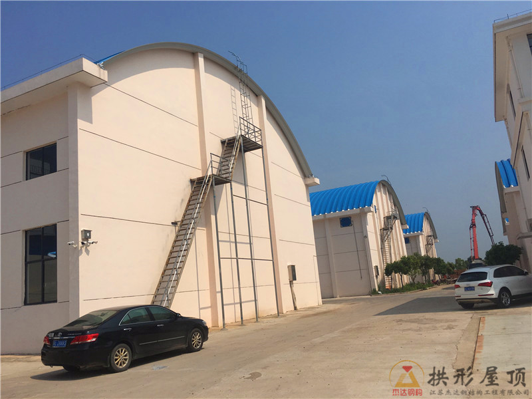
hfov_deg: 61.7
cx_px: 266
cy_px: 200
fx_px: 446
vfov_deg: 48.2
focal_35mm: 29
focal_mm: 4.15
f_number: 2.2
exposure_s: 1/5128
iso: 25
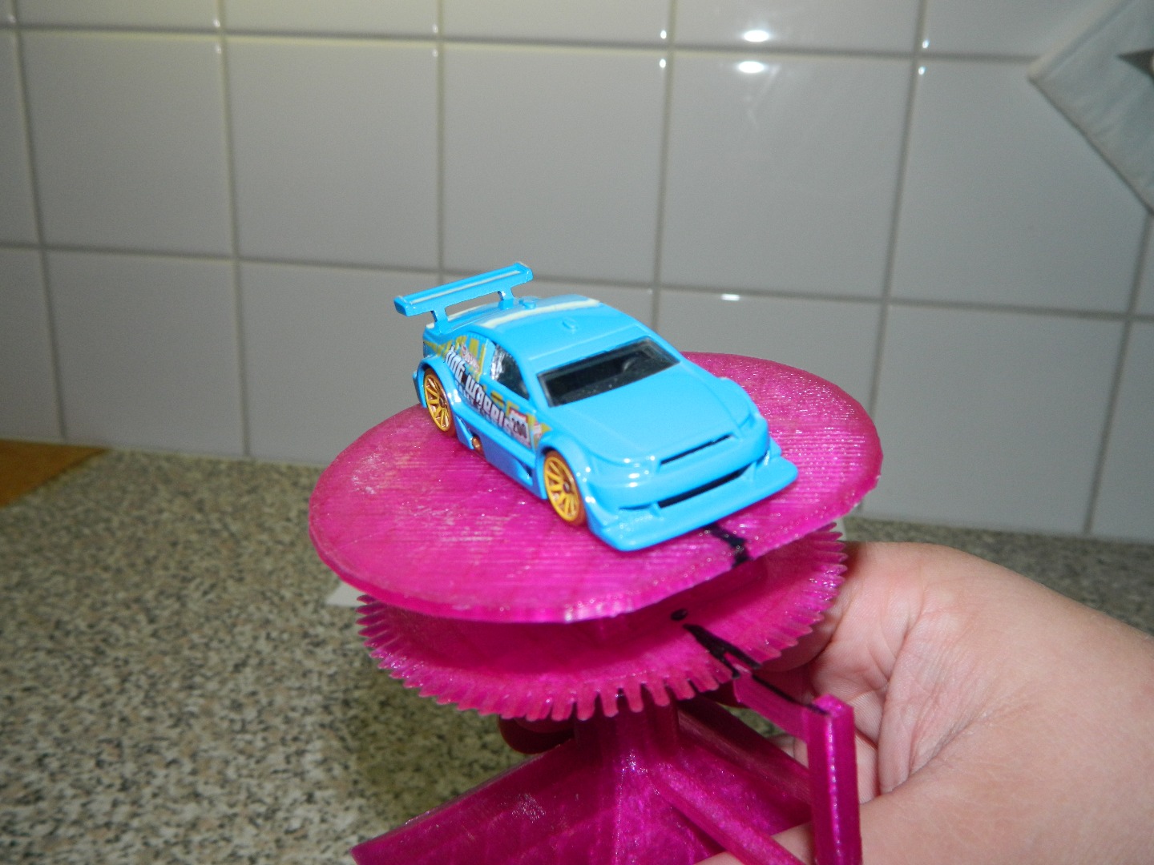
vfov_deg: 45.4
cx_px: 577
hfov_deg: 58.4
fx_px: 1033
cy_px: 432
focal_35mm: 31
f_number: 9.1
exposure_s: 1/30
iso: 160
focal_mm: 5.6
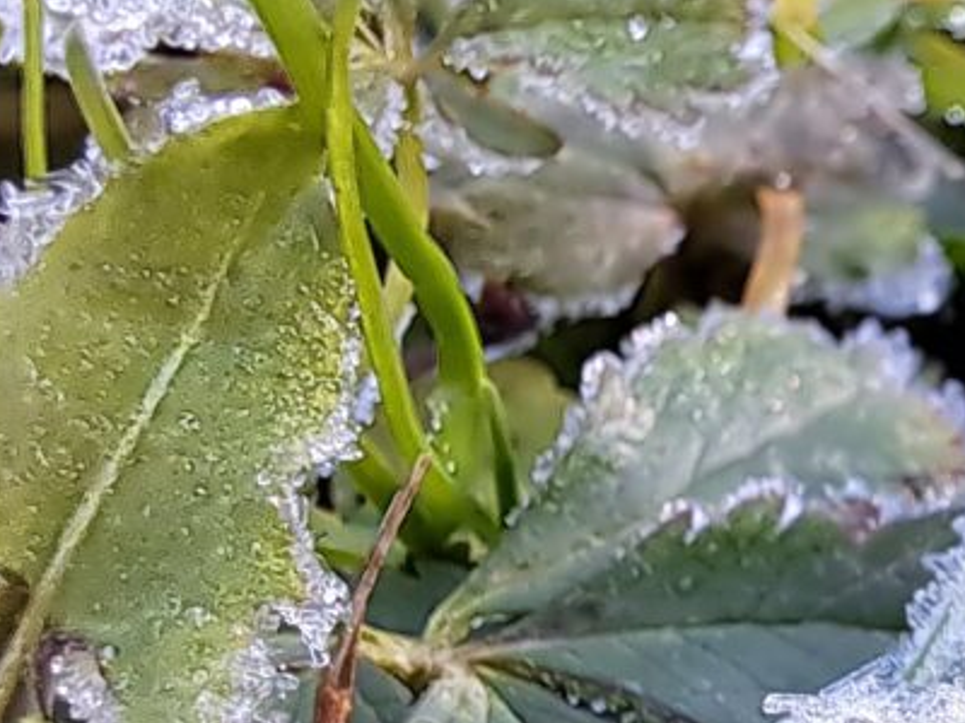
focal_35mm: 64
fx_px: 1784
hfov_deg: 26.2
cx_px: 1223
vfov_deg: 22.1
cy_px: 725
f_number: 2.4
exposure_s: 1/100
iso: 64
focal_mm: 2.13
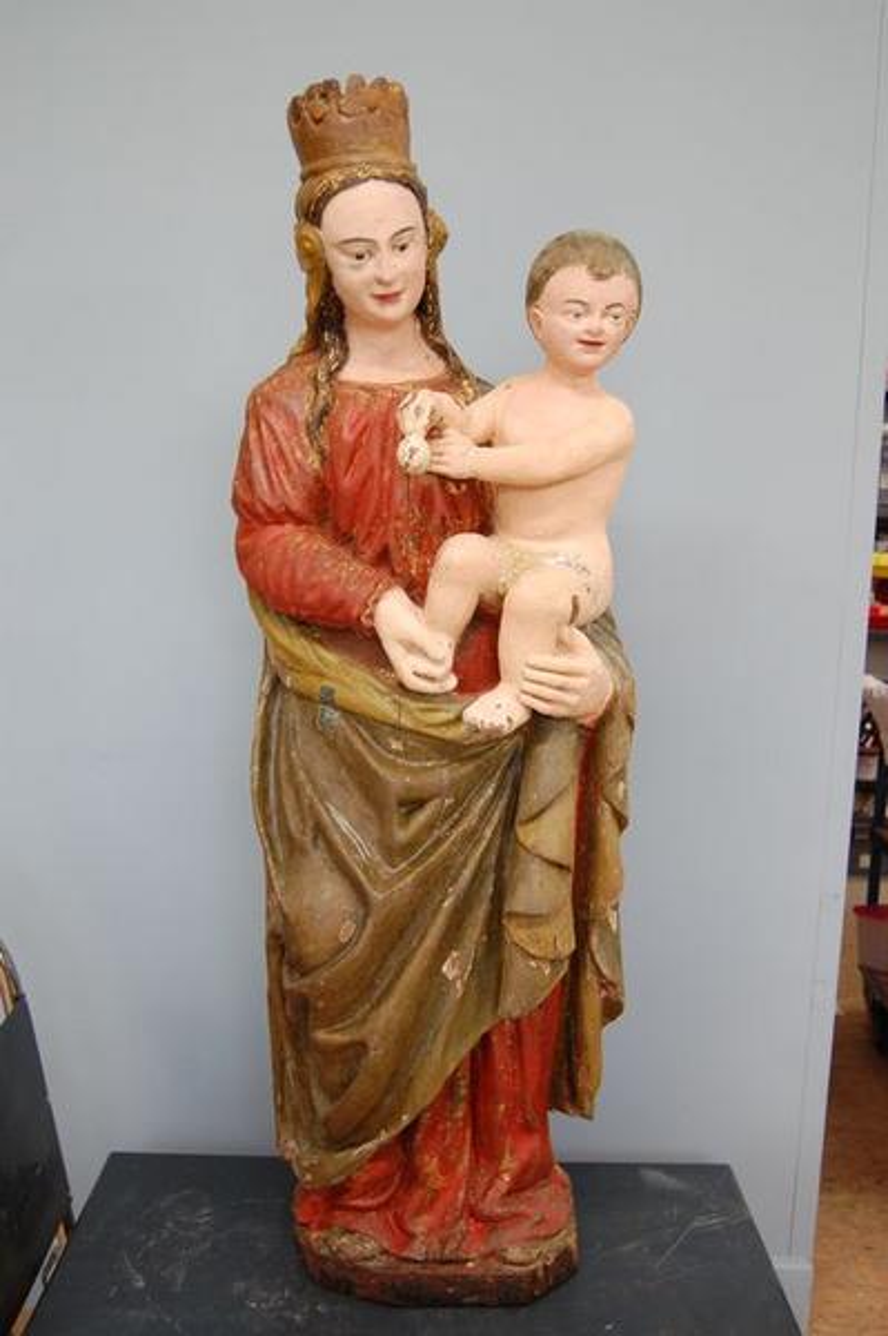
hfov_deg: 36.8
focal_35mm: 36
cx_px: 444
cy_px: 668
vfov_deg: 53.2
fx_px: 1334
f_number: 4
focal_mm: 24
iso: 400
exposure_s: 1/40
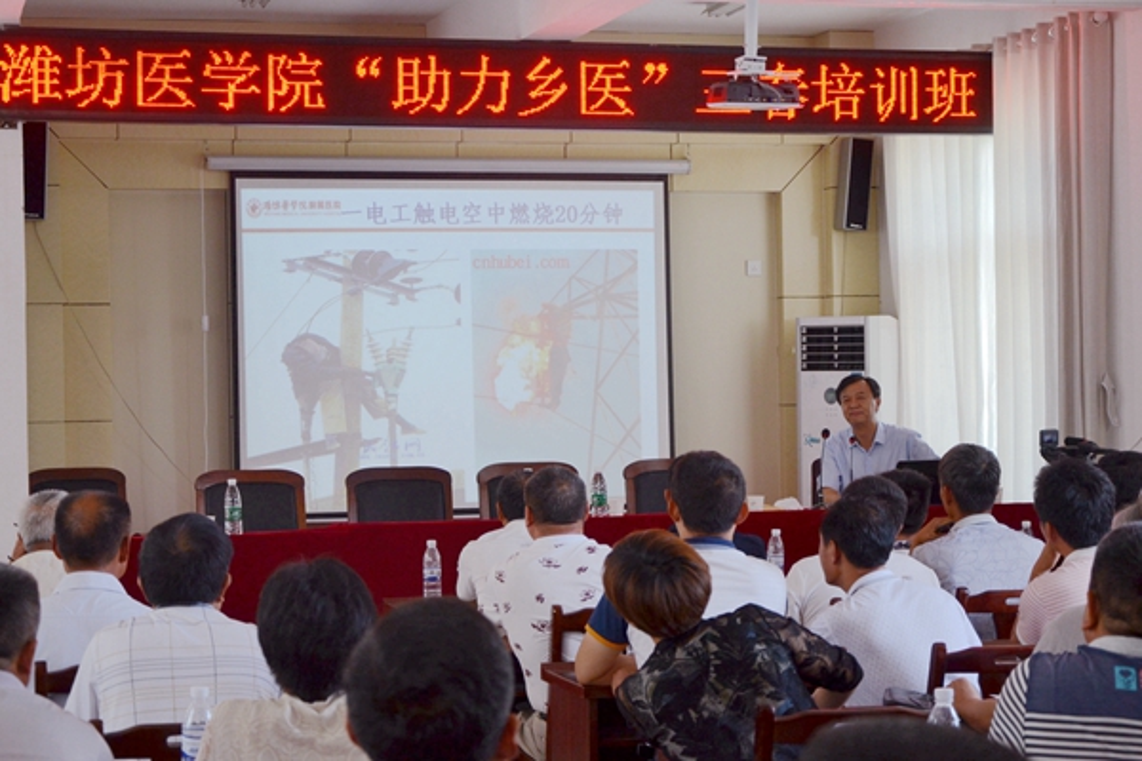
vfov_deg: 20.2
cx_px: 571
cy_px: 380
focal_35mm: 68
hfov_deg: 29.9
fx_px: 2141
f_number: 5
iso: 400
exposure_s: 1/100
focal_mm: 45
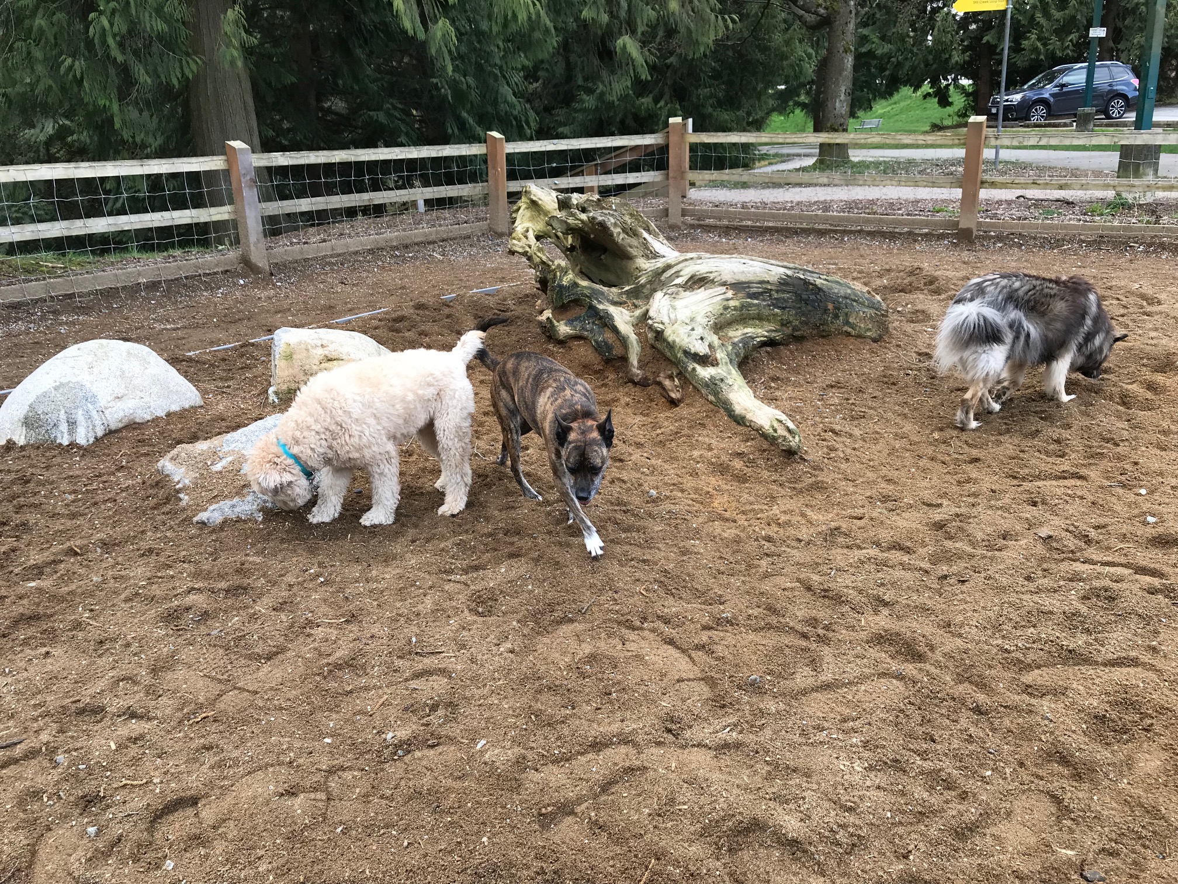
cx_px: 589
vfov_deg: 49.7
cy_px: 442
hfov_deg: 63.4
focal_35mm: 28
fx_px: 953
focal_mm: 3.99
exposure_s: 1/275
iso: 20
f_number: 1.8
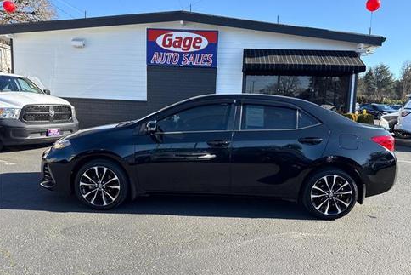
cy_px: 140
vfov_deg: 49.6
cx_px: 211
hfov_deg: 69.4
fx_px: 297
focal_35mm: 26
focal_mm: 6.76
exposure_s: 1/1522
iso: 100
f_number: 1.78
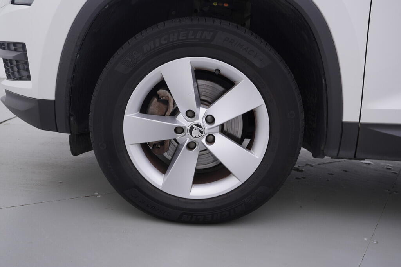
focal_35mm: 36
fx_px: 401
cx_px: 200
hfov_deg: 53.1
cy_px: 134
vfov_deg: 36.9
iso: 125
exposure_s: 1/80
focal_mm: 24
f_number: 4
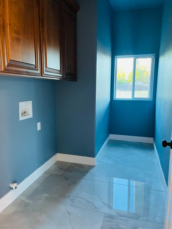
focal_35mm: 26
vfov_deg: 67.3
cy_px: 114
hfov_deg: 53.1
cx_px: 86
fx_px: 172
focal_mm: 5.1
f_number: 1.6
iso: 500
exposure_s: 1/40
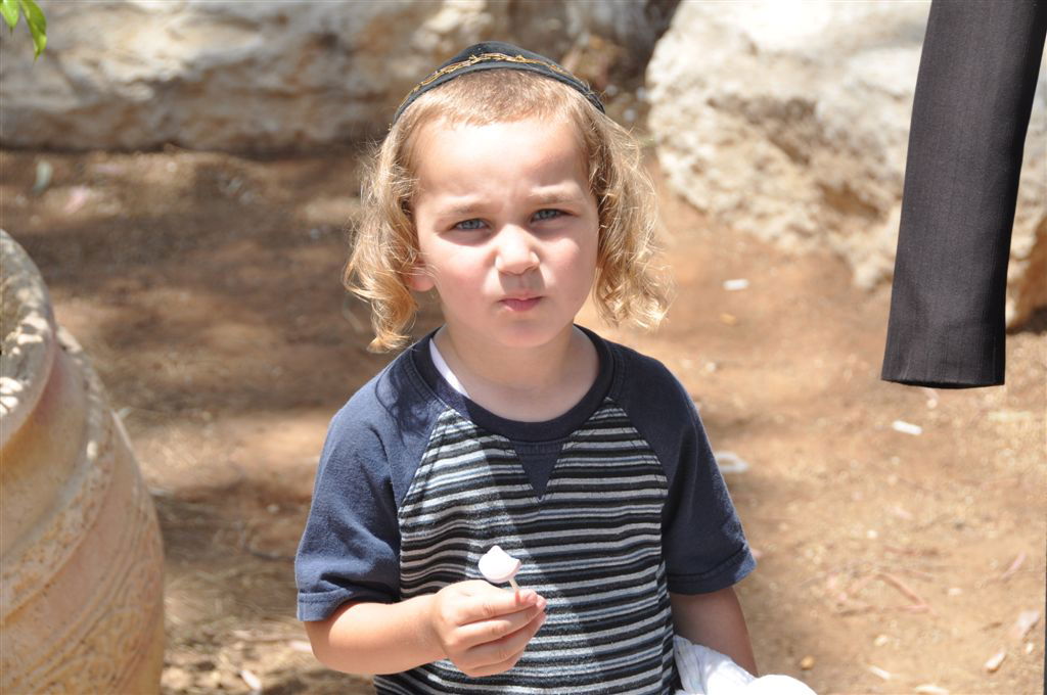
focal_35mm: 112
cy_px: 348
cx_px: 524
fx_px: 3268
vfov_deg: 12.1
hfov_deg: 18.2
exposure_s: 1/320
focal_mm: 75
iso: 200
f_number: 9
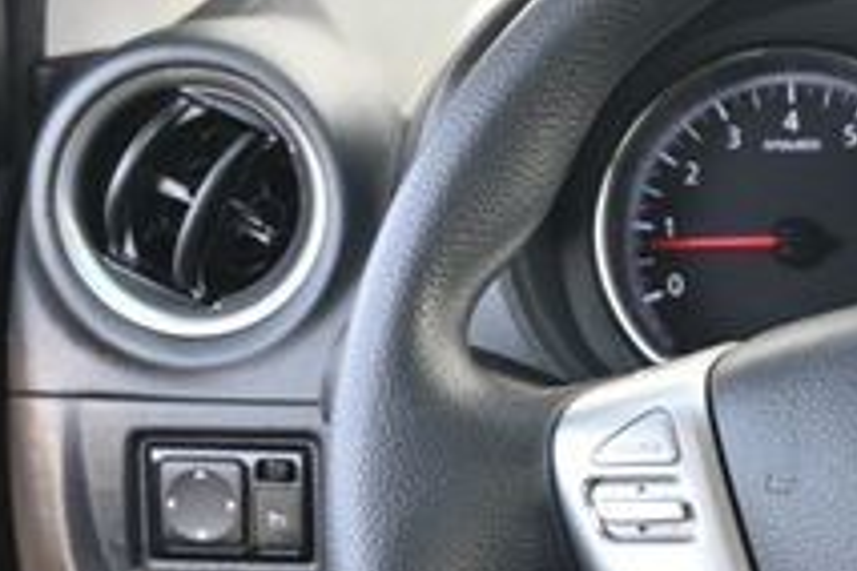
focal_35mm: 126
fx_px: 2999
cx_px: 1058
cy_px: 527
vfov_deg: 10.8
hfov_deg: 15.6
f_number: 4.5
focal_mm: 28
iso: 450
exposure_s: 1/125
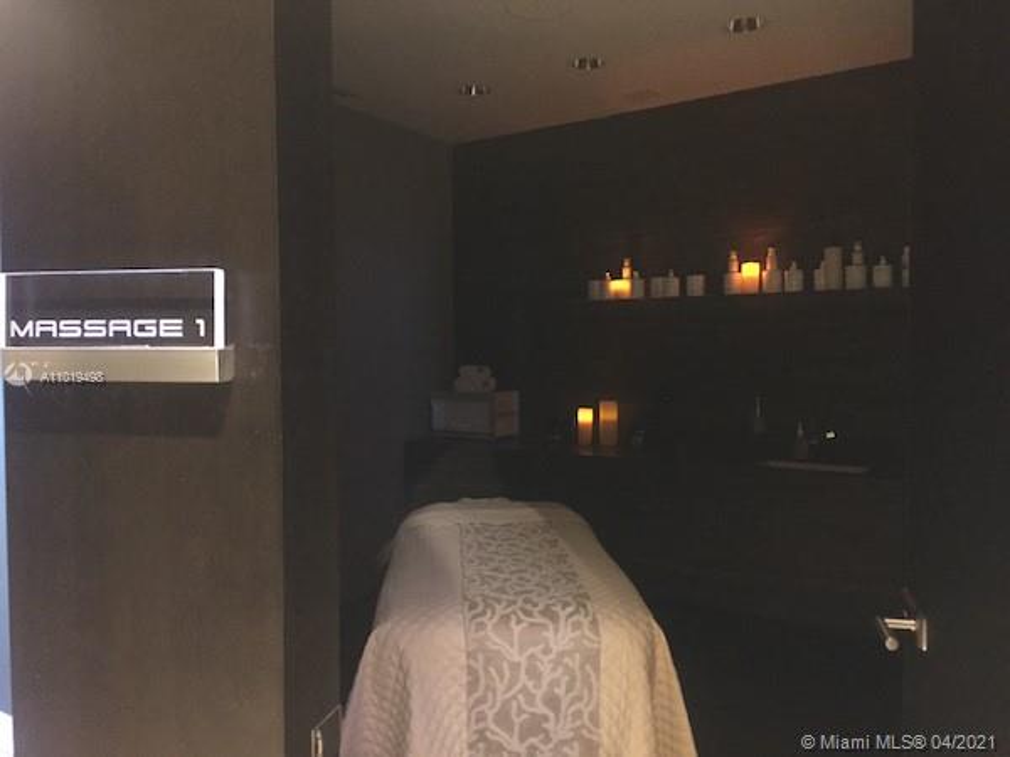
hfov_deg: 61.7
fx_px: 846
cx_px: 505
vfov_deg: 48.2
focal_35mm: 29
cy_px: 378
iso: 640
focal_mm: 4.15
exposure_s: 1/15
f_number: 2.2
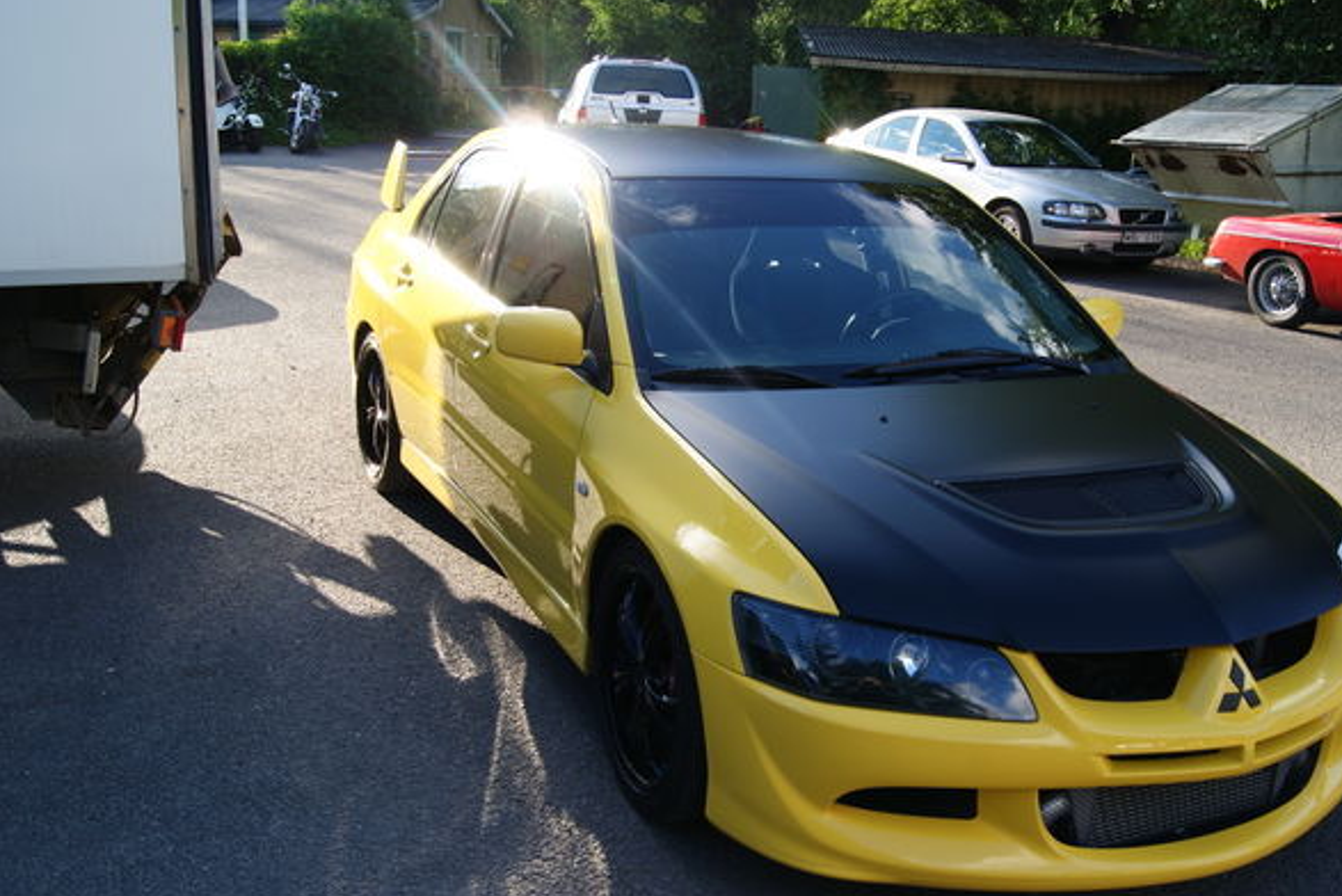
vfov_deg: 36.9
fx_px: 1343
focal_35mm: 36
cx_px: 727
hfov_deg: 53.0
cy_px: 471
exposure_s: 1/60
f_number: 7.1
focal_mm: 22
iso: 100
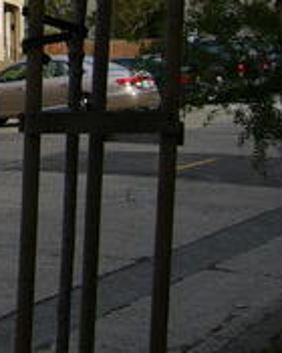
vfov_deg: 15.0
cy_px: -50
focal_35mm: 125
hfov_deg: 10.8
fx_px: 1304
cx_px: -348
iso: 50
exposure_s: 1/500
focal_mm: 5.8
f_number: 2.8
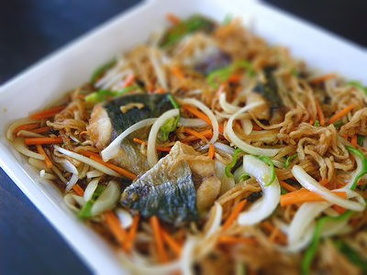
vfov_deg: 41.8
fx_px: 360
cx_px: 184
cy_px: 138
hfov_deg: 54.0
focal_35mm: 34
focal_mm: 6.1
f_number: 3.8
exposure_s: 1/30
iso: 800
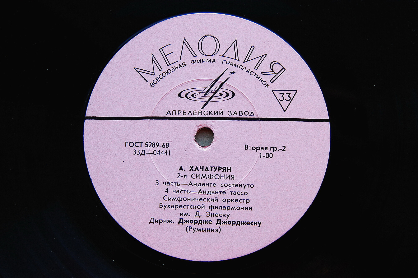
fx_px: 609
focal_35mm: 52
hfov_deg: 37.9
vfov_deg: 25.7
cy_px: 139
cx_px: 209
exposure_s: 1/100
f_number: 5.6
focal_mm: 35
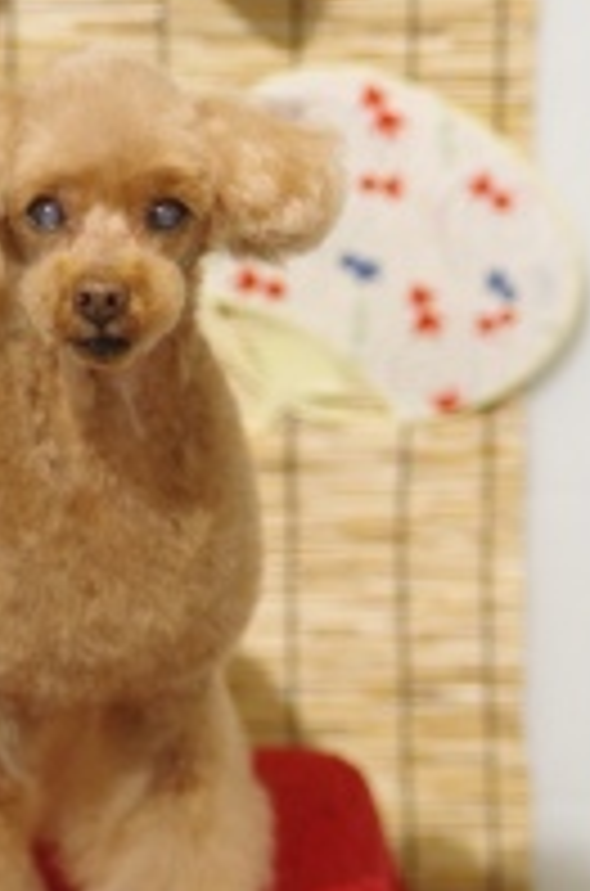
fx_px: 4102
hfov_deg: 8.2
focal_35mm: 166
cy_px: 364
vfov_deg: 12.4
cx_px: 117
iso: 320
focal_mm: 55
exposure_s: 1/100
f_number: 2.8
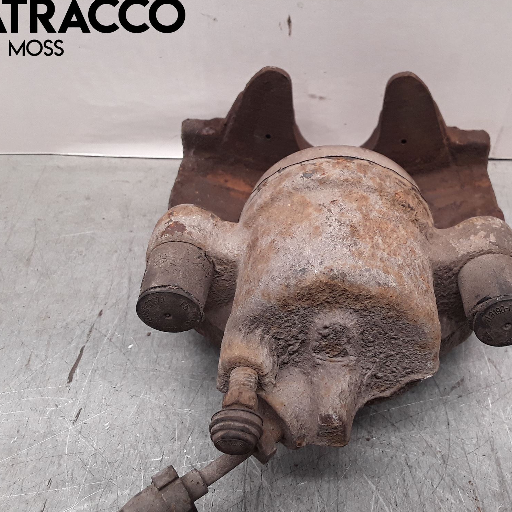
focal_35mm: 34
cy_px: 260
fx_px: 569
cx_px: 326
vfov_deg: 48.4
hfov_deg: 47.9
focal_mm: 2.91
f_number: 1.9
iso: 40
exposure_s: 1/50
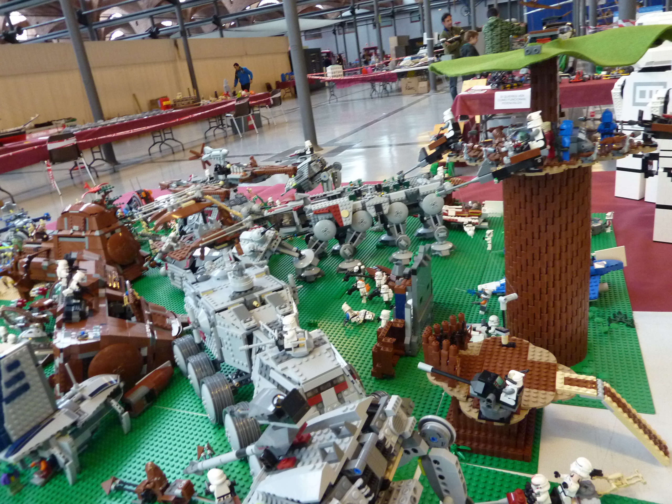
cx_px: 336
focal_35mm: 25
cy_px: 252
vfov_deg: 54.9
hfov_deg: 69.4
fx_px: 485
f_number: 3.3
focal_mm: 4.1
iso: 400
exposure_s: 1/13
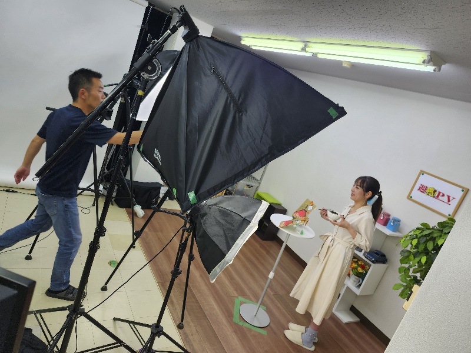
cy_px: 176
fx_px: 313
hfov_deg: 73.9
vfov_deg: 58.9
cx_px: 236
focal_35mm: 23
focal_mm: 5.54
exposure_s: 1/120
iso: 64
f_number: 1.8
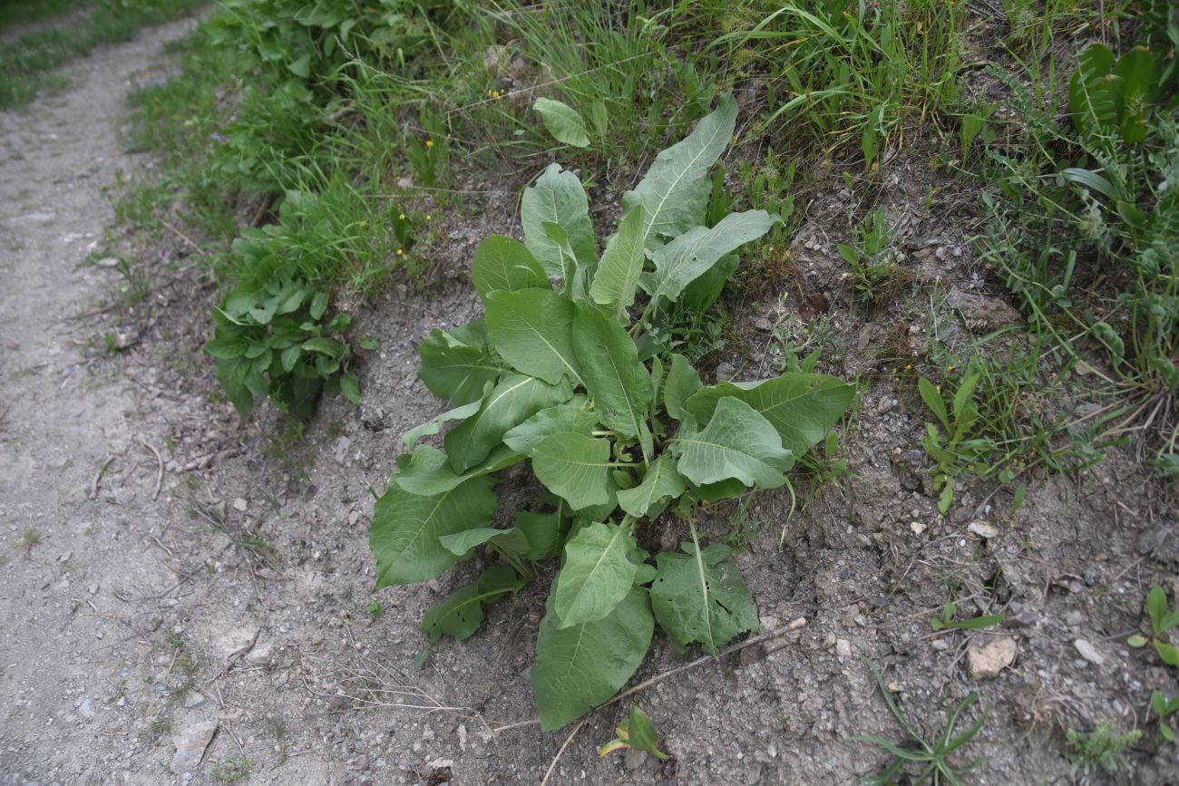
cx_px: 590
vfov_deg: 41.1
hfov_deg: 58.7
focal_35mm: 32
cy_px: 393
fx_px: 1048
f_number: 4.5
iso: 640
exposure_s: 1/250
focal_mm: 32
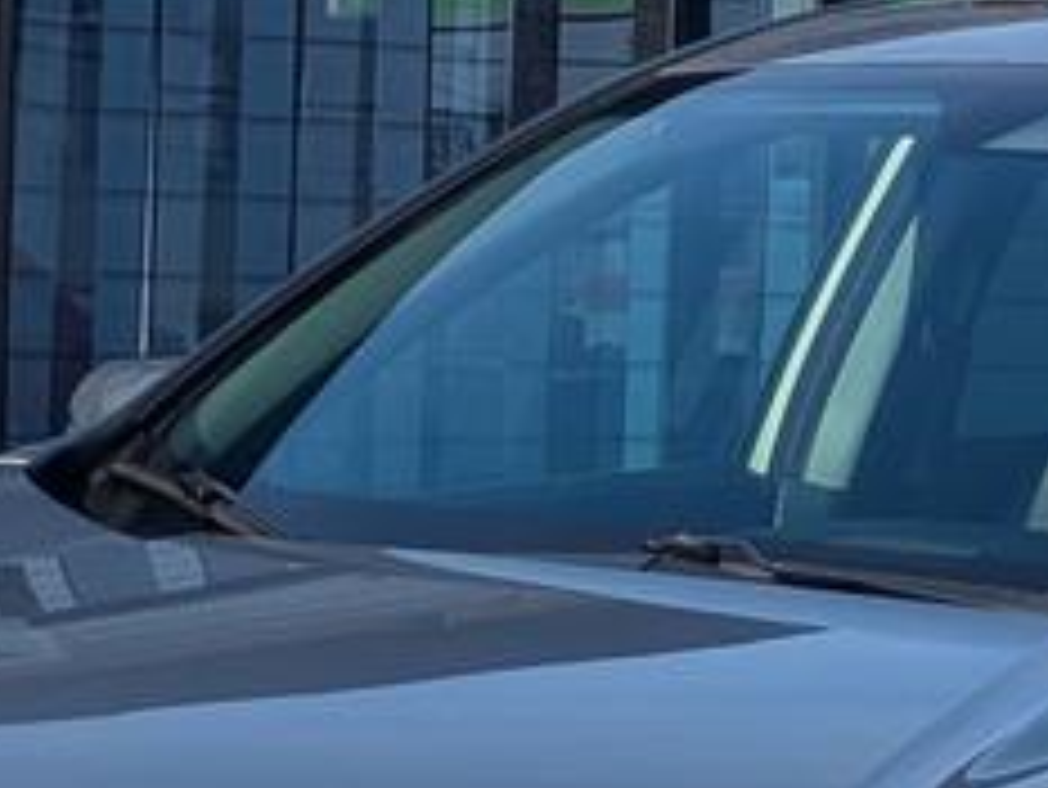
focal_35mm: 263
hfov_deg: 7.5
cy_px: 252
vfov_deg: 5.7
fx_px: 7966
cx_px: 313
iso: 44
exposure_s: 1/2924
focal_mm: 6.81
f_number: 1.85
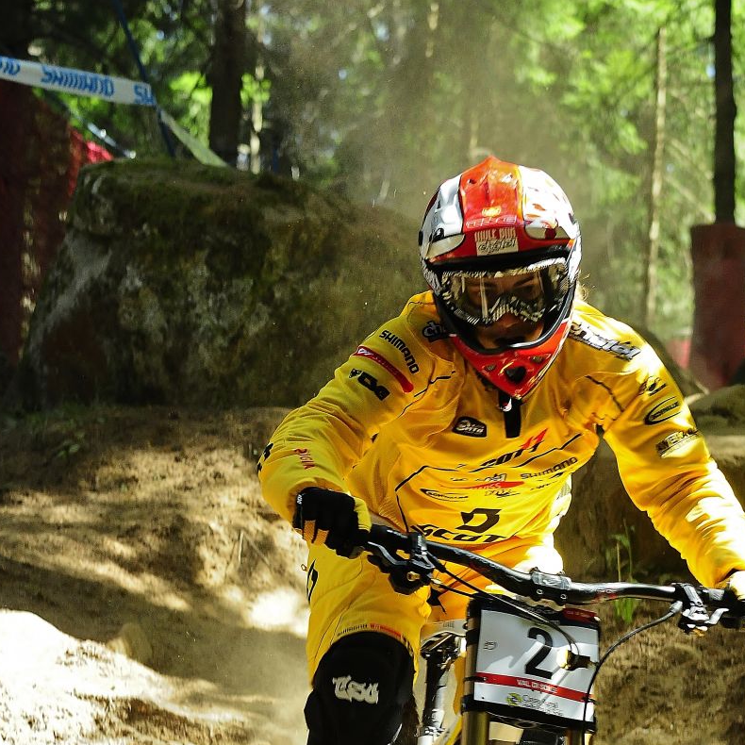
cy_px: 695
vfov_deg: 10.0
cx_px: 394
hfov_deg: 10.0
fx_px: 4237
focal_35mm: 174
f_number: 5.6
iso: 1000
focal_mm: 70
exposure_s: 1/250
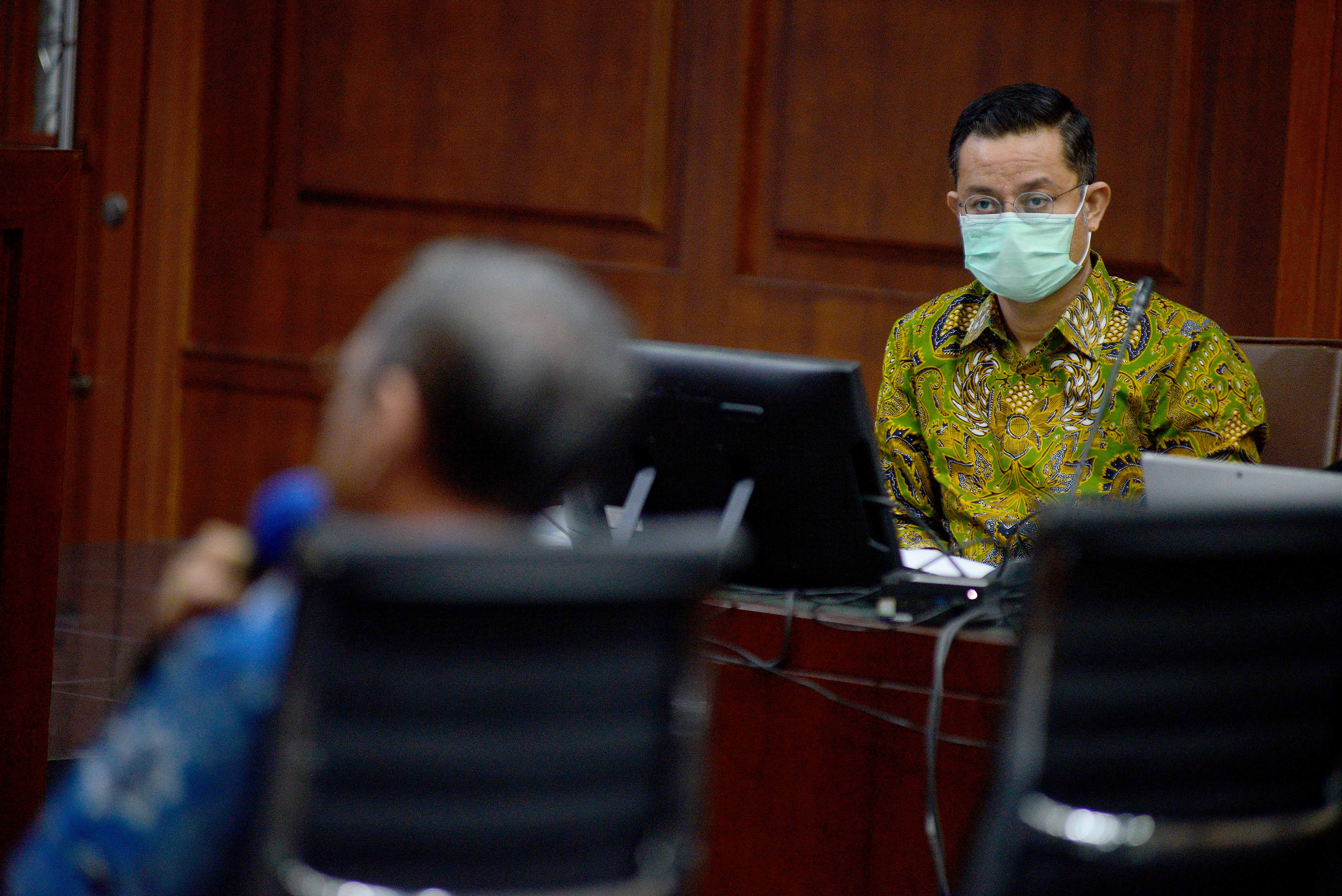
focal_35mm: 200
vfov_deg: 6.9
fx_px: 7458
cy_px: 448
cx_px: 671
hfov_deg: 10.3
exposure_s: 1/100
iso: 4000
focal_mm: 200
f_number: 2.8
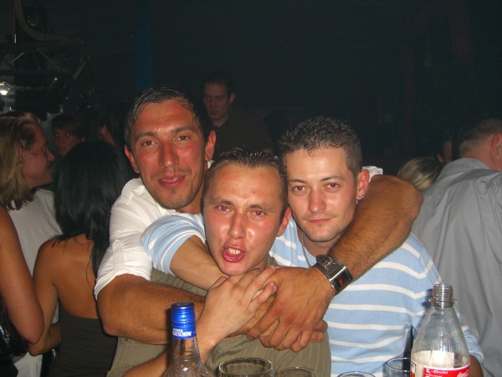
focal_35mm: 38
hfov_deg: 49.0
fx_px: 551
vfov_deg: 37.7
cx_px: 251
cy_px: 188
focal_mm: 7.9
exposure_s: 1/60
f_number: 2.8
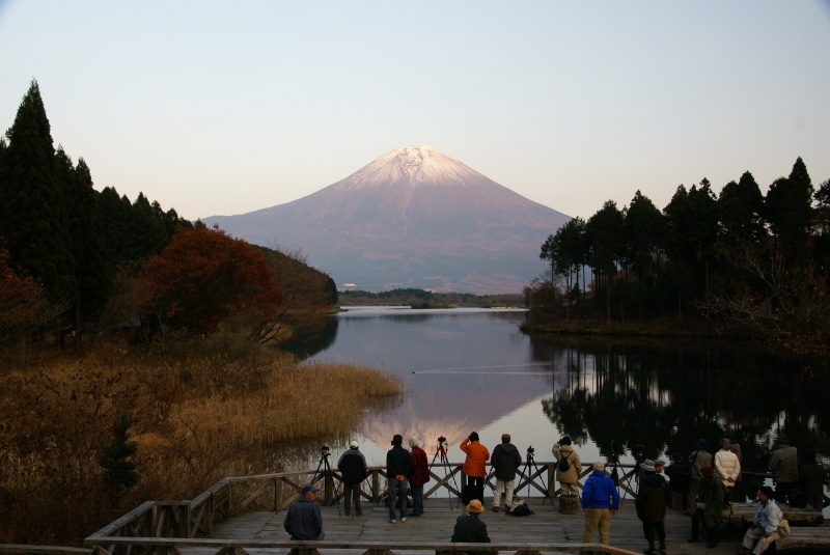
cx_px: 415
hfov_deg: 57.2
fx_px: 762
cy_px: 278
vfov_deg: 40.0
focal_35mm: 33
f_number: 10
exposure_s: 1/30
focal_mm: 22
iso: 400
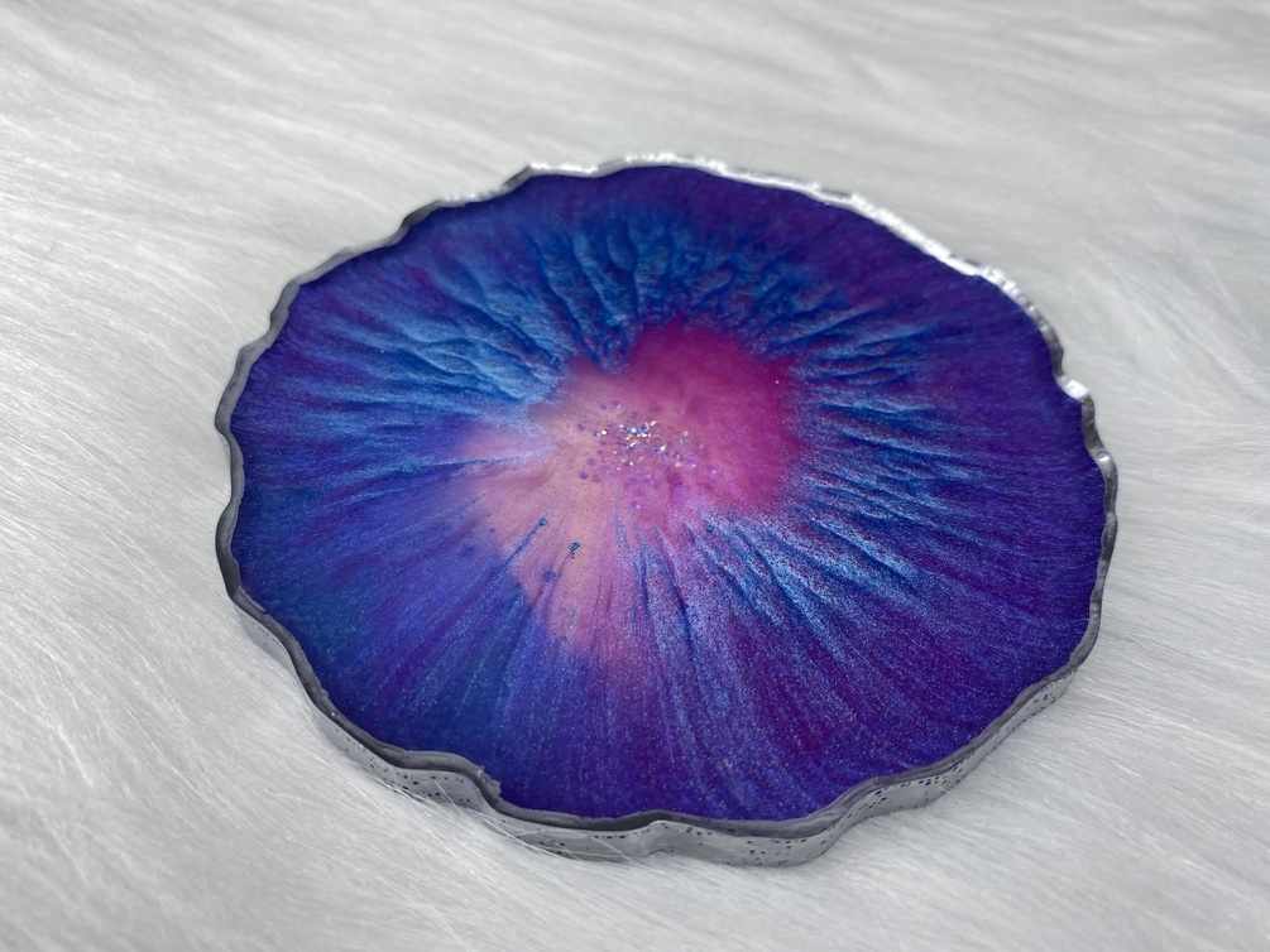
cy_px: 476
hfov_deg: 67.3
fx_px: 954
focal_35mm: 26
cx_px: 635
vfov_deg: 53.1
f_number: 1.8
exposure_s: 1/271
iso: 32
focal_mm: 4.25
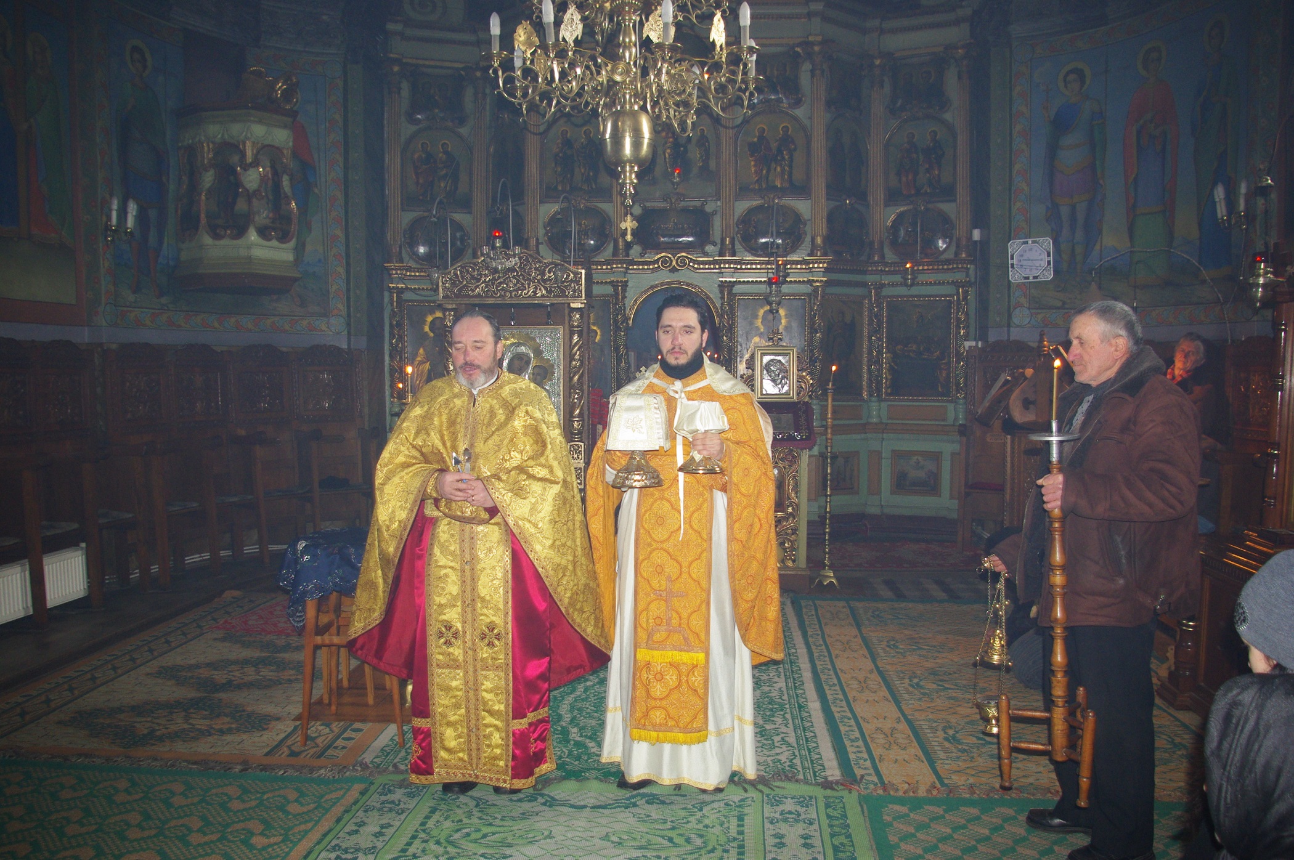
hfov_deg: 67.4
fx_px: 970
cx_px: 647
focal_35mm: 27
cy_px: 430
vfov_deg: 47.8
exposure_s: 1/30
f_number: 4
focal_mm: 18
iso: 400
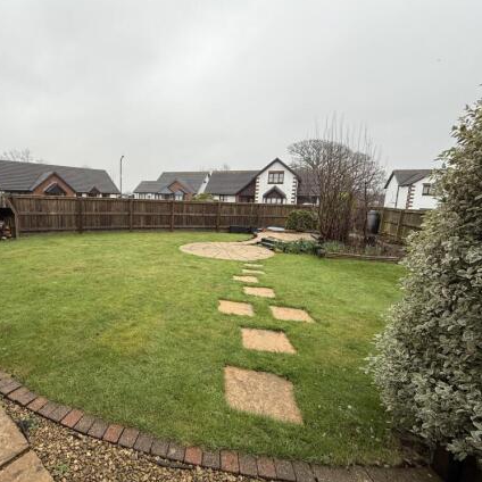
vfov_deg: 84.0
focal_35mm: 17
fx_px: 268
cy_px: 240
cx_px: 179
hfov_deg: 82.3
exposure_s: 1/99
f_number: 2.2
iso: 40
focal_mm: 2.22
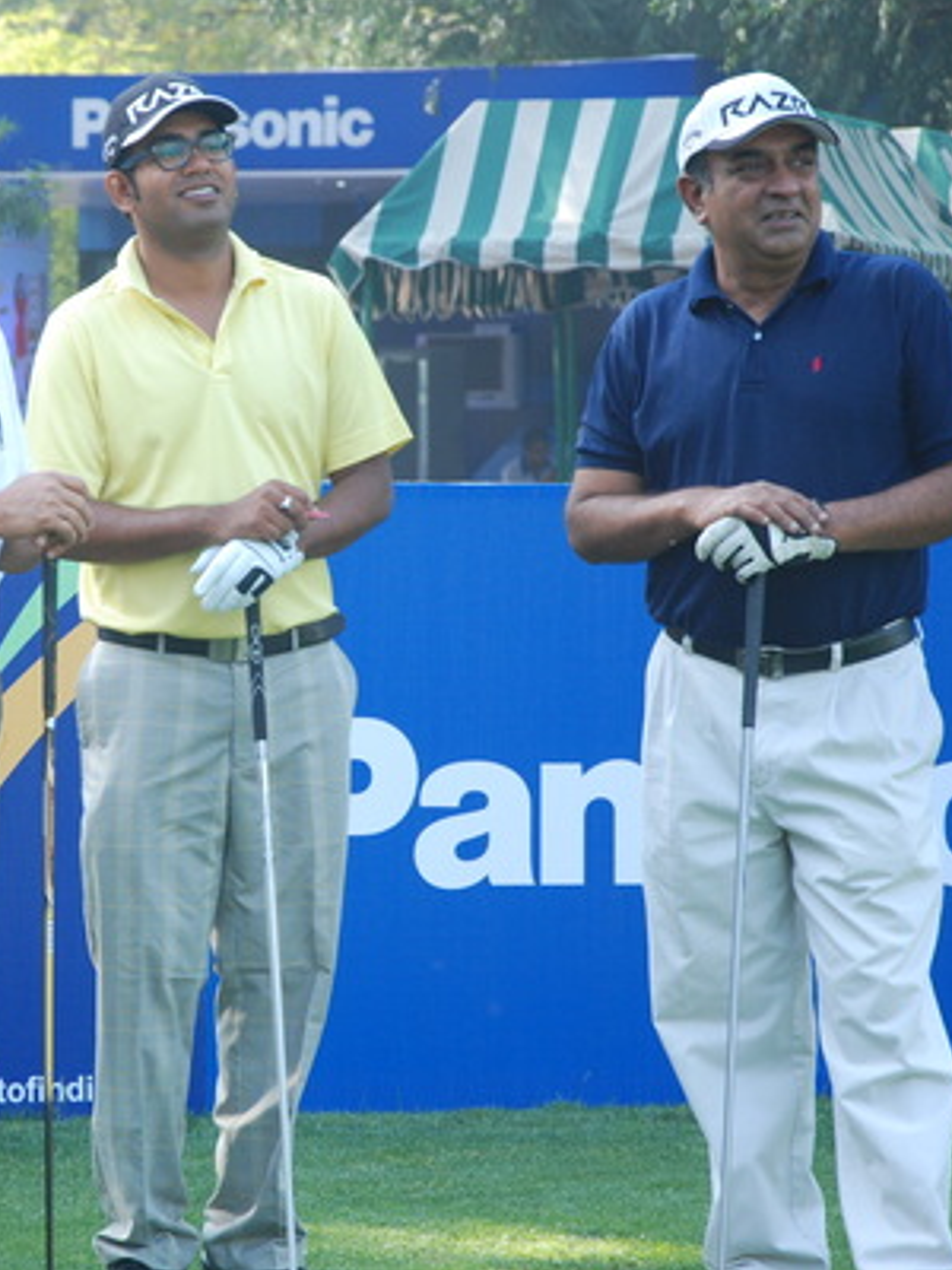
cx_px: 117
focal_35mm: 195
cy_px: 633
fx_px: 7150
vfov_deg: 10.1
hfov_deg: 7.6
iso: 400
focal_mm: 90
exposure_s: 1/125
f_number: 6.3
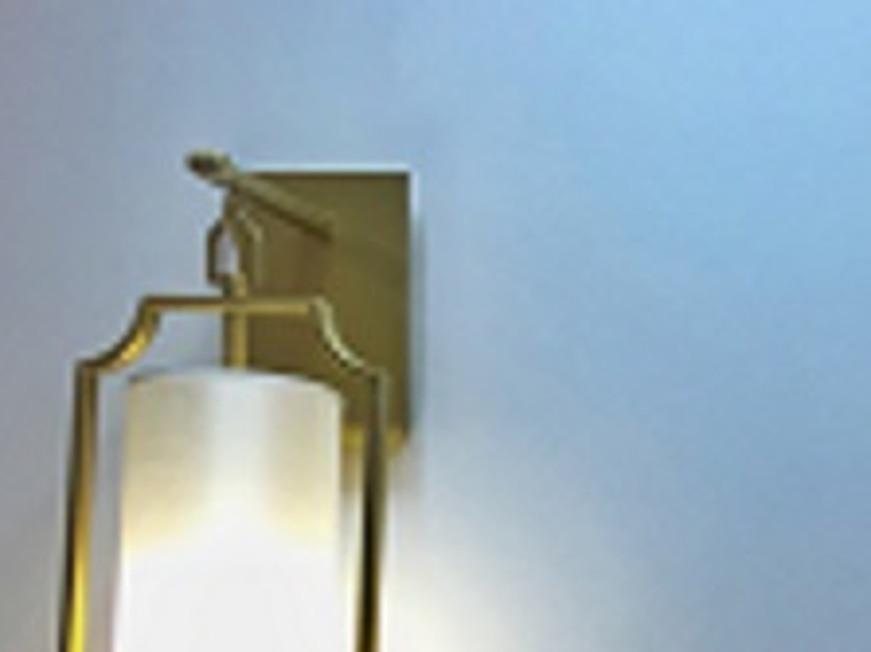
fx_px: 2615
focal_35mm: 104
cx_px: 1371
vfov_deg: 13.7
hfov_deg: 16.8
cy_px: 820
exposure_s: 1/50
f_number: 2.2
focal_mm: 4.15
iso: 32
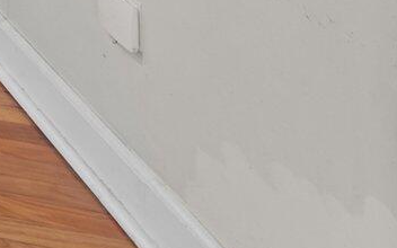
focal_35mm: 83
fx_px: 898
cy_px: -491
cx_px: -739
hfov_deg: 12.2
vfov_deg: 10.8
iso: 250
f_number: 8
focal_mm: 14
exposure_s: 1/1.25
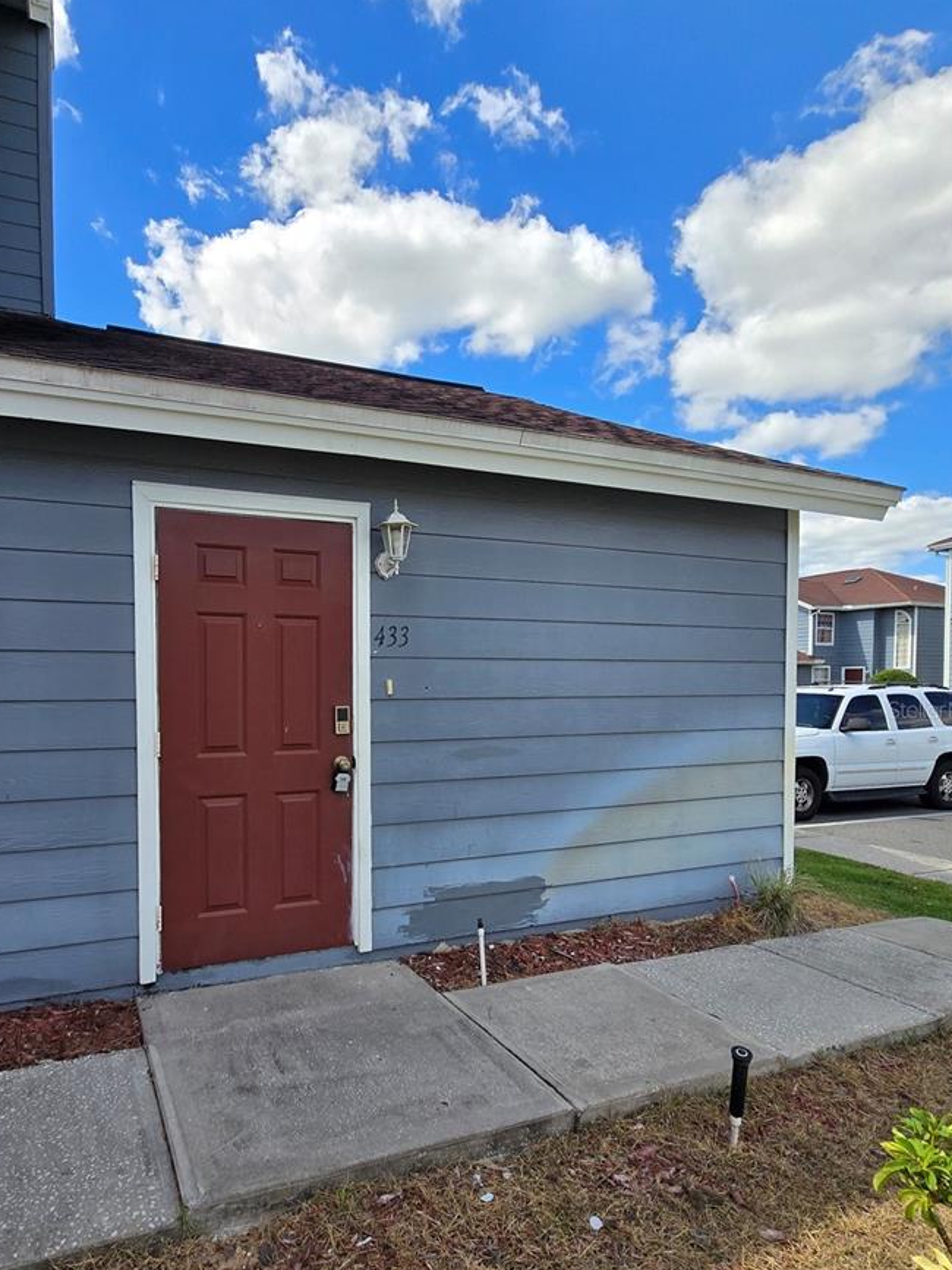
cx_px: 332
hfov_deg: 69.9
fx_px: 660
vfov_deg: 87.4
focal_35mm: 18
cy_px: 709
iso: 50
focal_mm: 2.2
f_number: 2.2
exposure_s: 1/1571
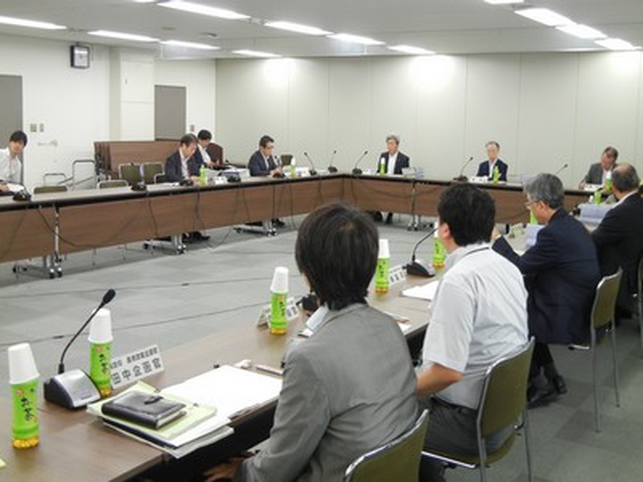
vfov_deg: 36.8
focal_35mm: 39
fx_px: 724
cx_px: 322
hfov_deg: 47.9
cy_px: 241
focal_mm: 7.1
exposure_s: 1/30
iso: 380
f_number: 3.7
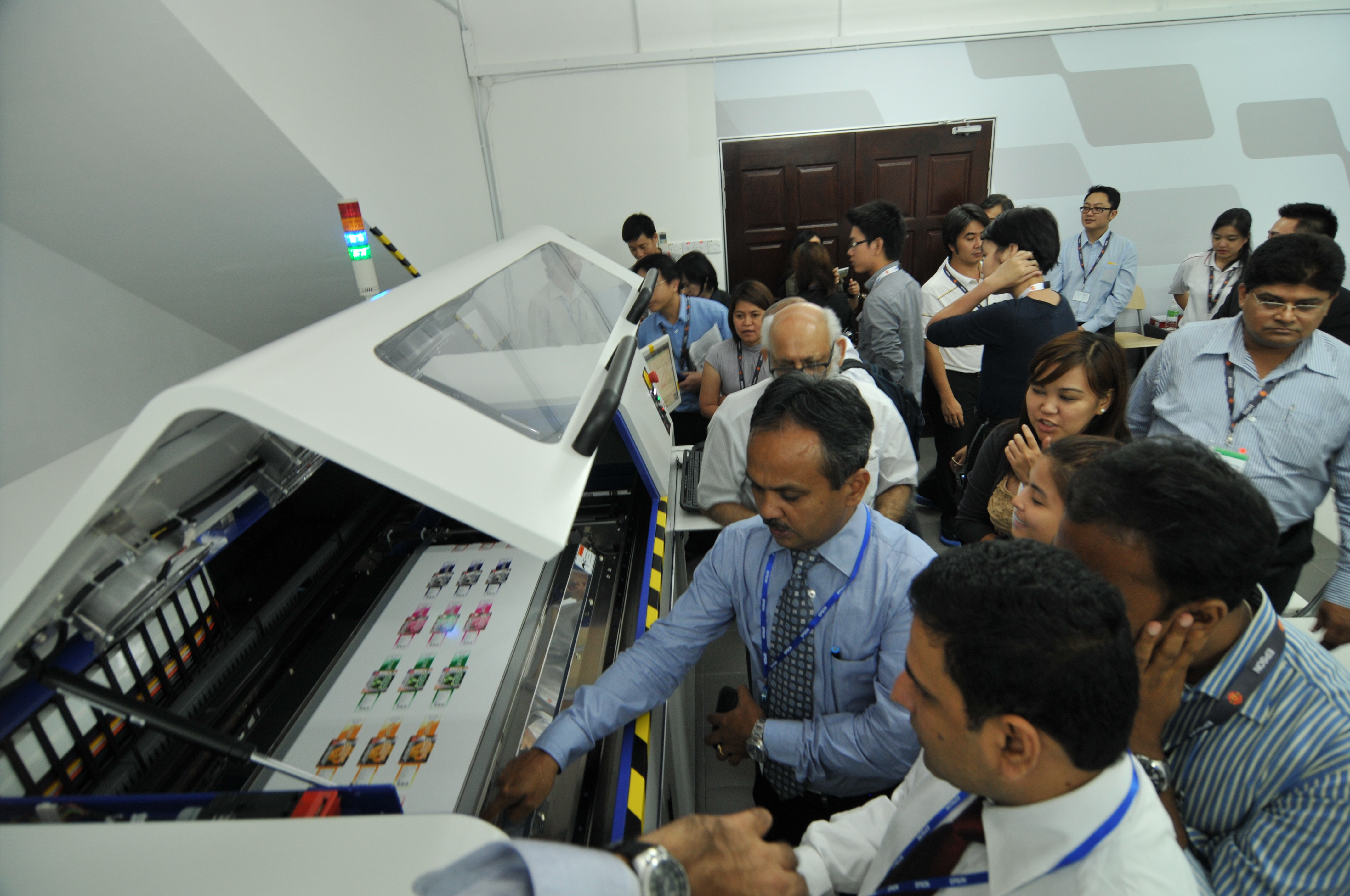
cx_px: 675
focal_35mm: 18
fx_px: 674
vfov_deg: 67.2
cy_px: 448
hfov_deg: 90.1
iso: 400
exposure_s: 1/30
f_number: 4.5
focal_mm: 12
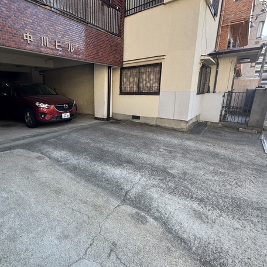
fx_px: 166
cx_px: 100
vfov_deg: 77.6
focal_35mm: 19
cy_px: 129
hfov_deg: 76.3
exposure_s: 1/149
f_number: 2.2
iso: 40
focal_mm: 2.22
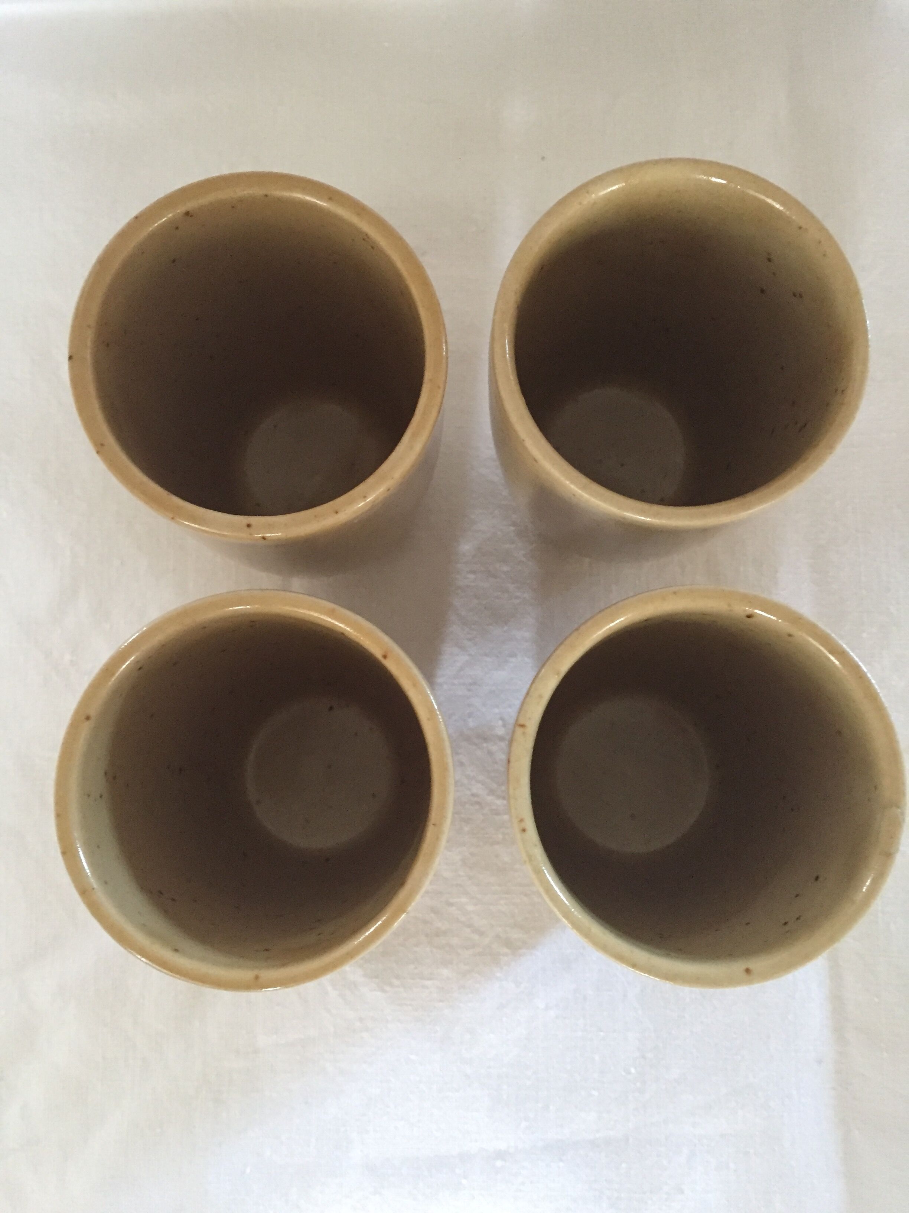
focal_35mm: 29
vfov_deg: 61.7
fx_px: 1015
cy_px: 606
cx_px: 454
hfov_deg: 48.2
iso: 250
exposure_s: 1/17
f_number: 2.2
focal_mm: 4.15
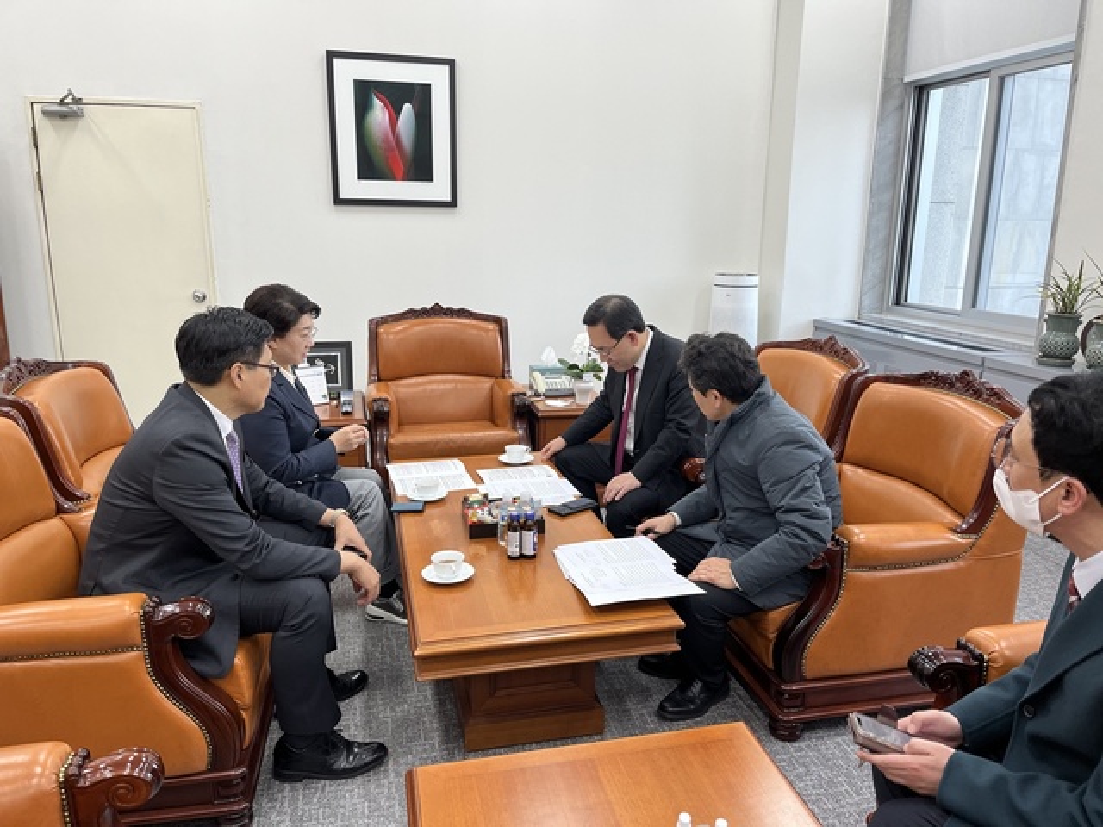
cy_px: 414
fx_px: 828
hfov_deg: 67.3
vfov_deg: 53.1
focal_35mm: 26
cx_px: 552
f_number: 1.6
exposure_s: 1/120
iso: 80
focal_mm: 5.1
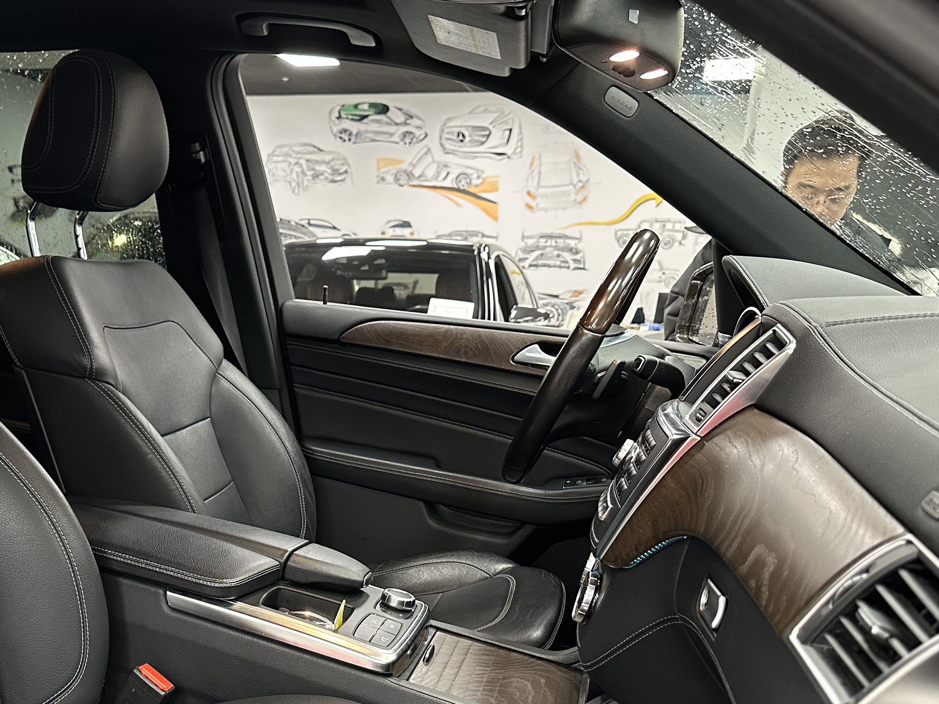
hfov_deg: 45.8
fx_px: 1085
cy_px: 570
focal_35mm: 40
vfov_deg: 34.8
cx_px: 283
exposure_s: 1/60
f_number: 1.78
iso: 400
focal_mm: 6.86
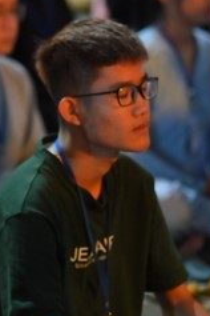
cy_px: 207
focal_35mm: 233
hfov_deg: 5.9
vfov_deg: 8.8
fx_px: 2039
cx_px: -62
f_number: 2.2
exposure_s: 1/125
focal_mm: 85
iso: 1250
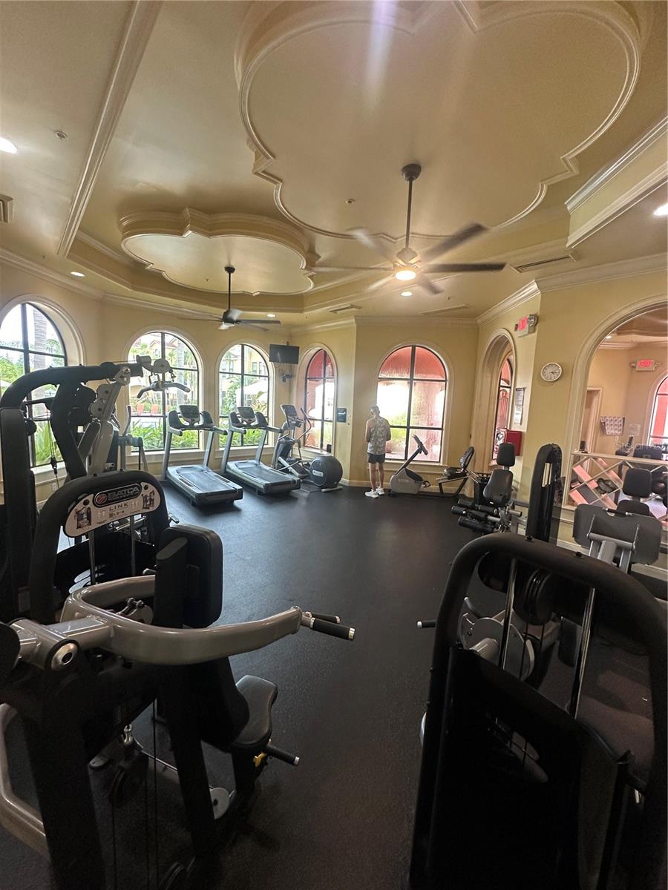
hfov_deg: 85.7
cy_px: 445
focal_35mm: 14
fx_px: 360
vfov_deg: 102.1
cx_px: 334
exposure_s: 1/60
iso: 200
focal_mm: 2.22
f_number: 2.2
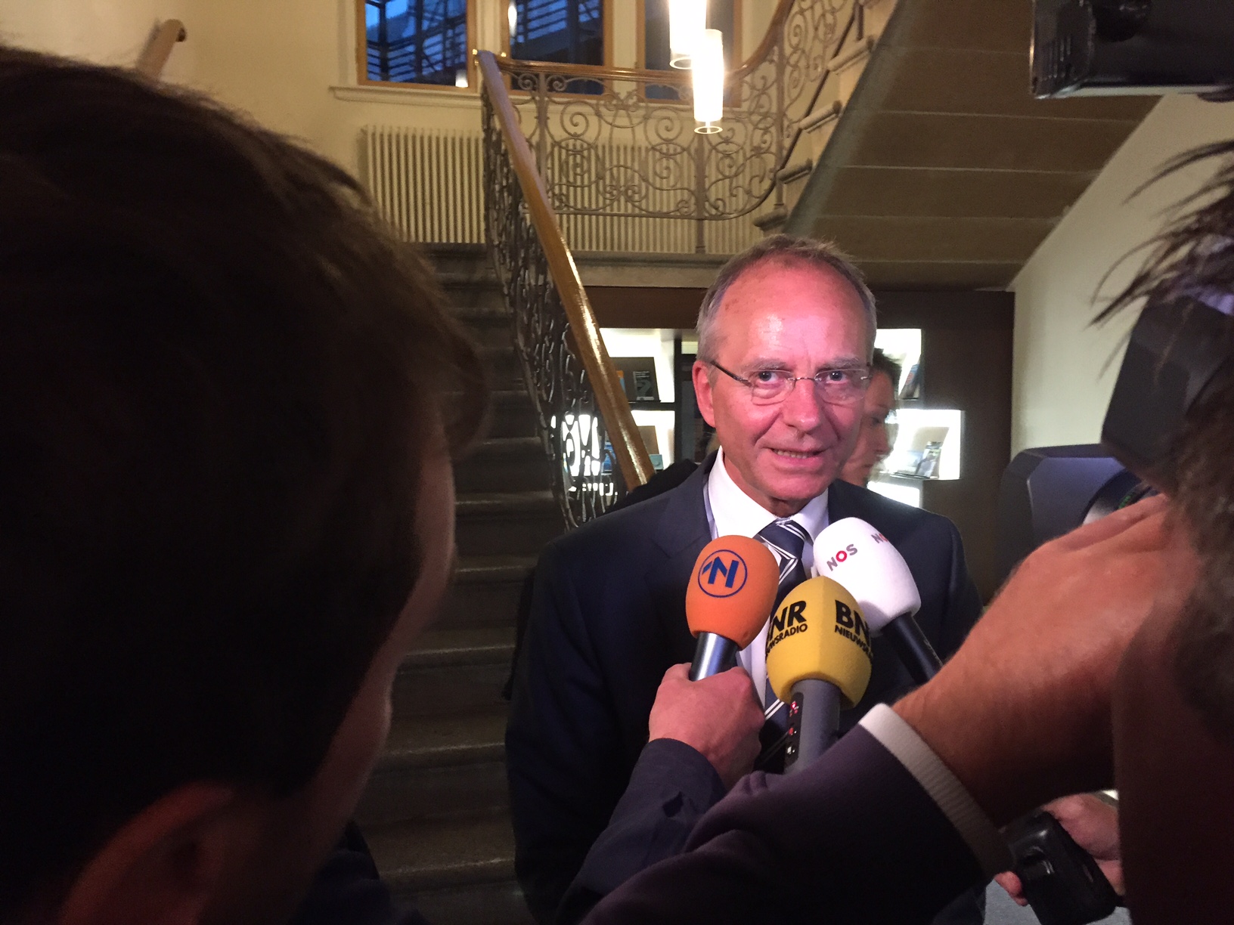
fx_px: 1034
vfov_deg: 48.2
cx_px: 617
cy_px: 462
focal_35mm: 29
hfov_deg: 61.7
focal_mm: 4.15
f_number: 2.2
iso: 250
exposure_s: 1/25
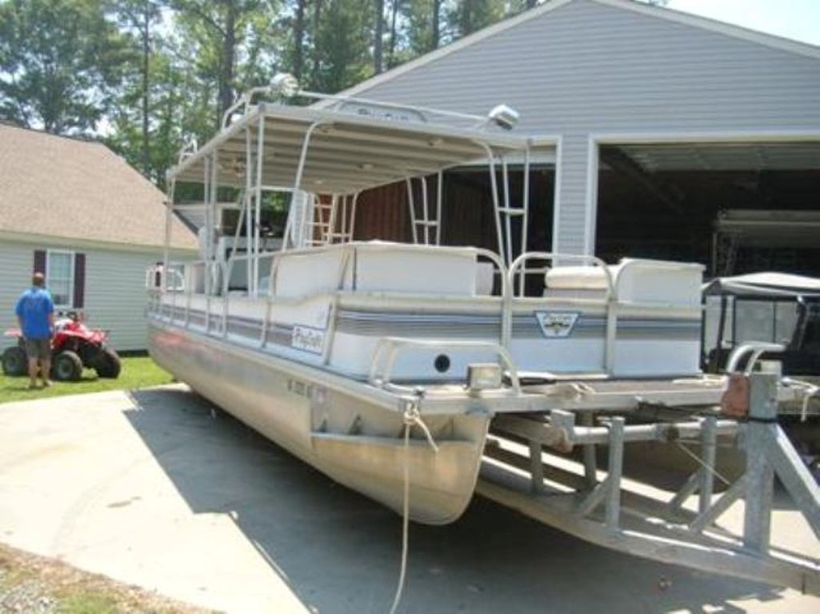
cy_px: 307
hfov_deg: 52.6
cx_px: 410
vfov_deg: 40.7
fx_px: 829
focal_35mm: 35
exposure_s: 1/420
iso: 50
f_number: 2.8
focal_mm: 5.8
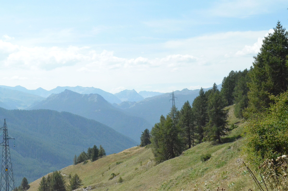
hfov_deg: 41.2
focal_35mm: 48
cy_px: 96
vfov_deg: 28.0
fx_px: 383
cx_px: 144
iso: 6400
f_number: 11
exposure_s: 1/8000
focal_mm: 32
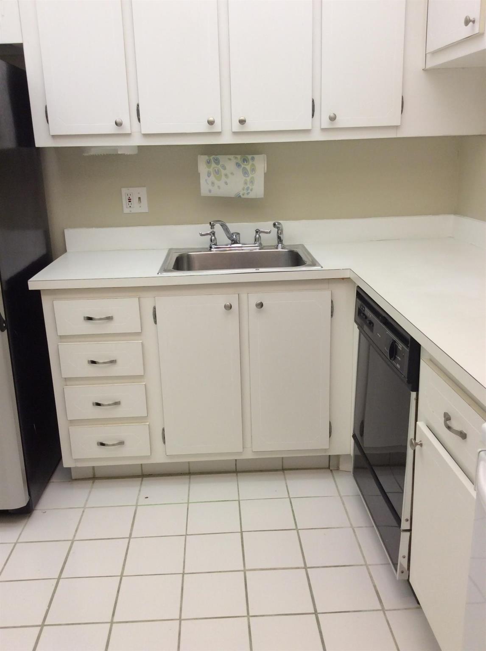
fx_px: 601
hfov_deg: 44.0
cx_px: 243
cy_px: 326
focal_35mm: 32
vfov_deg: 56.9
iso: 40
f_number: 2.4
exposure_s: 1/40
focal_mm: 3.3
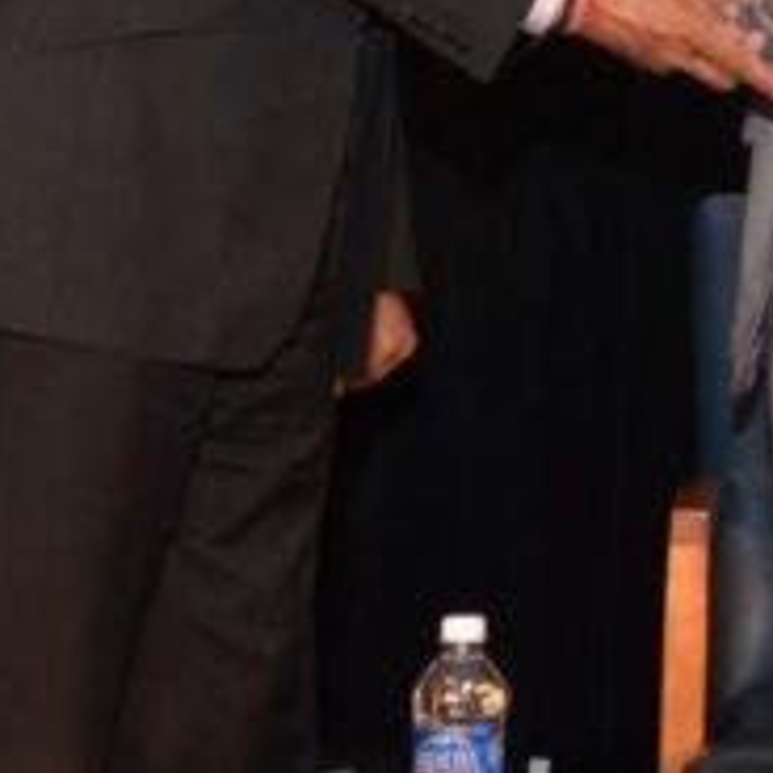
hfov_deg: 11.3
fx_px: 3764
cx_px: 1122
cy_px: -292
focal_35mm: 149
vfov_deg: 11.4
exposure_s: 1/60
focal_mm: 28
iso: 800
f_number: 5
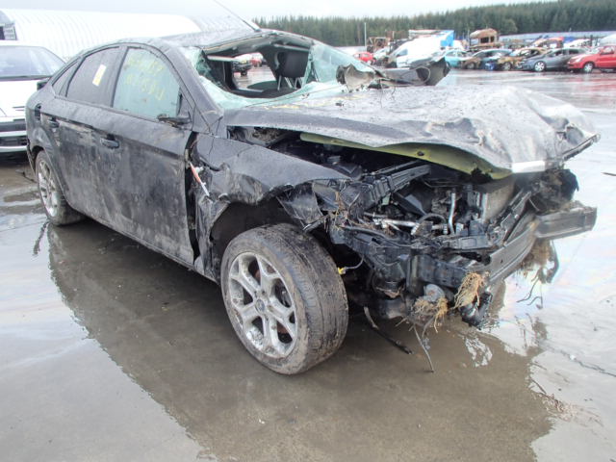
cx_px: 308
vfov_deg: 49.7
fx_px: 498
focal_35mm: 28
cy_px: 231
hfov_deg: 63.4
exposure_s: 1/60
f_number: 3.9
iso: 100
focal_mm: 5
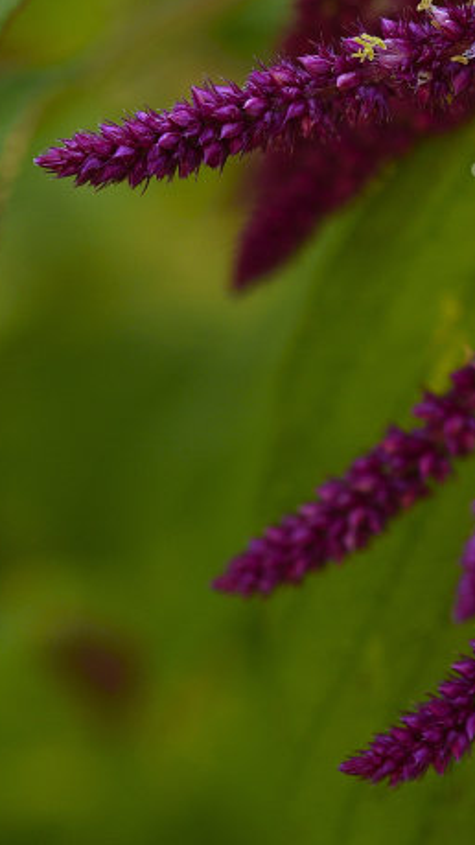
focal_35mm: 219
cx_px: 779
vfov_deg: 9.8
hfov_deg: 5.5
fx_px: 4906
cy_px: 79
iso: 100
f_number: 4.5
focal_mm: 60
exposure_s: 1/60
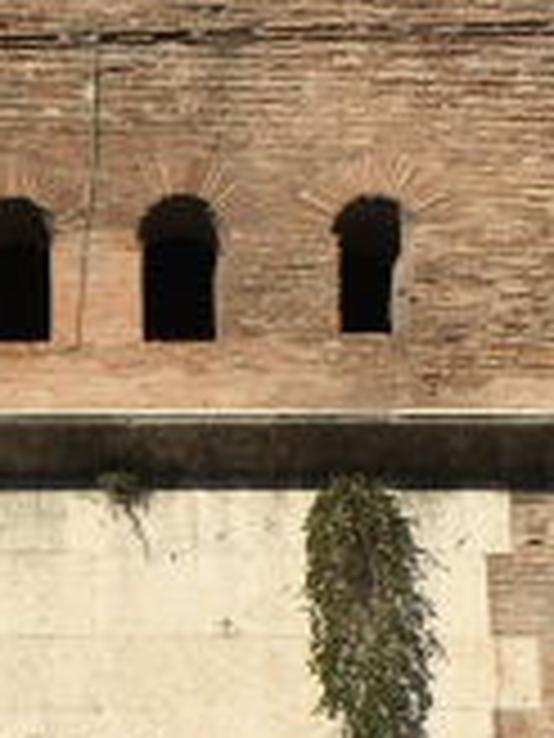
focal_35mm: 95
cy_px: 601
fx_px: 2027
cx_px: 25
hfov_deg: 15.3
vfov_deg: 20.4
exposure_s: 1/3597
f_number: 2.2
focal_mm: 4.15
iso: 32
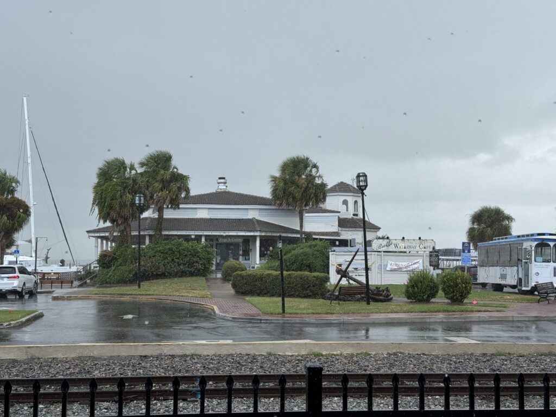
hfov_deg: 39.7
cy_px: 208
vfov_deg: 30.3
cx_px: 278
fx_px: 771
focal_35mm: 48
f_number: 1.78
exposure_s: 1/1027
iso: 64
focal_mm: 6.76
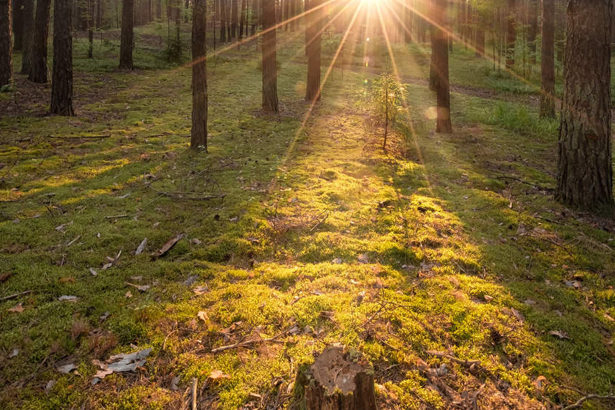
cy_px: 216
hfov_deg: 83.1
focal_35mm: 20
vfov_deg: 61.9
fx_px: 342
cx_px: 364
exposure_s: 1/8
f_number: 11
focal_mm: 8
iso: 800
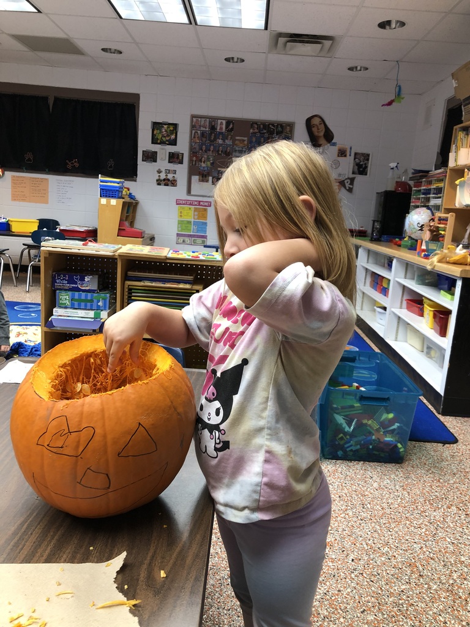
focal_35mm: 28
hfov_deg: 49.7
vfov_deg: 63.4
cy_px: 314
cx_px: 235
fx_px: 507
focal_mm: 3.99
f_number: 1.8
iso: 40
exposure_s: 1/24
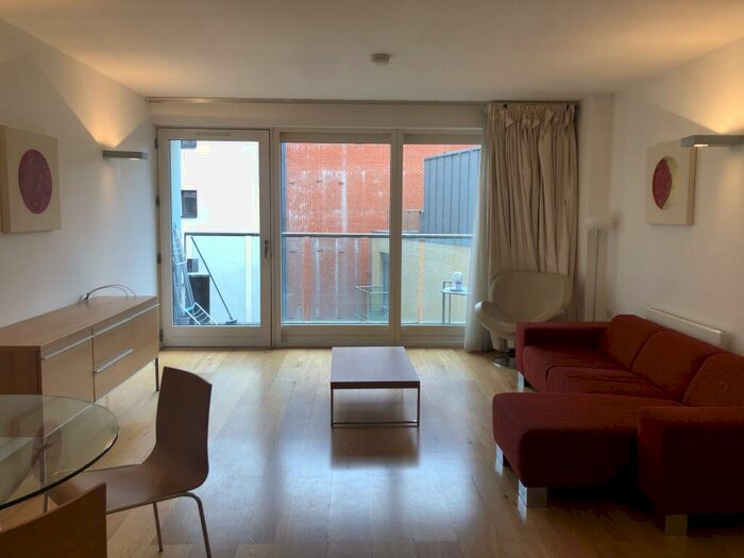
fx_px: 602
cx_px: 372
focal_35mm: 28
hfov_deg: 63.4
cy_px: 279
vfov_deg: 49.7
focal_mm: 4
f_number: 1.8
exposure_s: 1/100
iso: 32
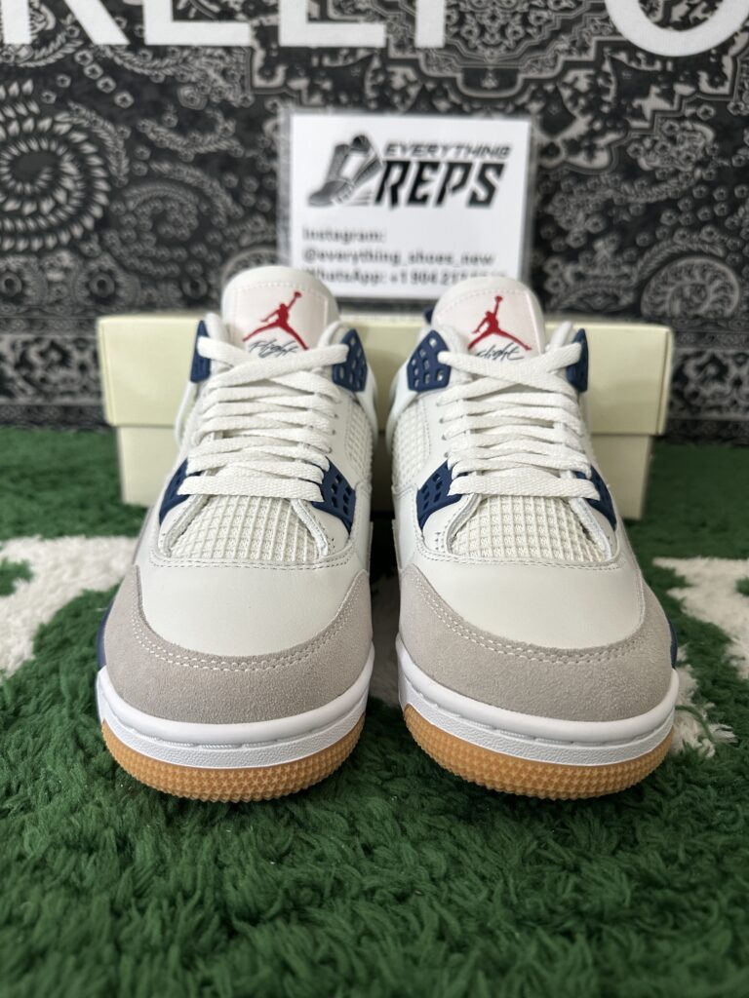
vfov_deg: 71.6
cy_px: 499
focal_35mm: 24
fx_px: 692
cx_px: 374
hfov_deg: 56.8
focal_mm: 6.86
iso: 250
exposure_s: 1/50
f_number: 1.78
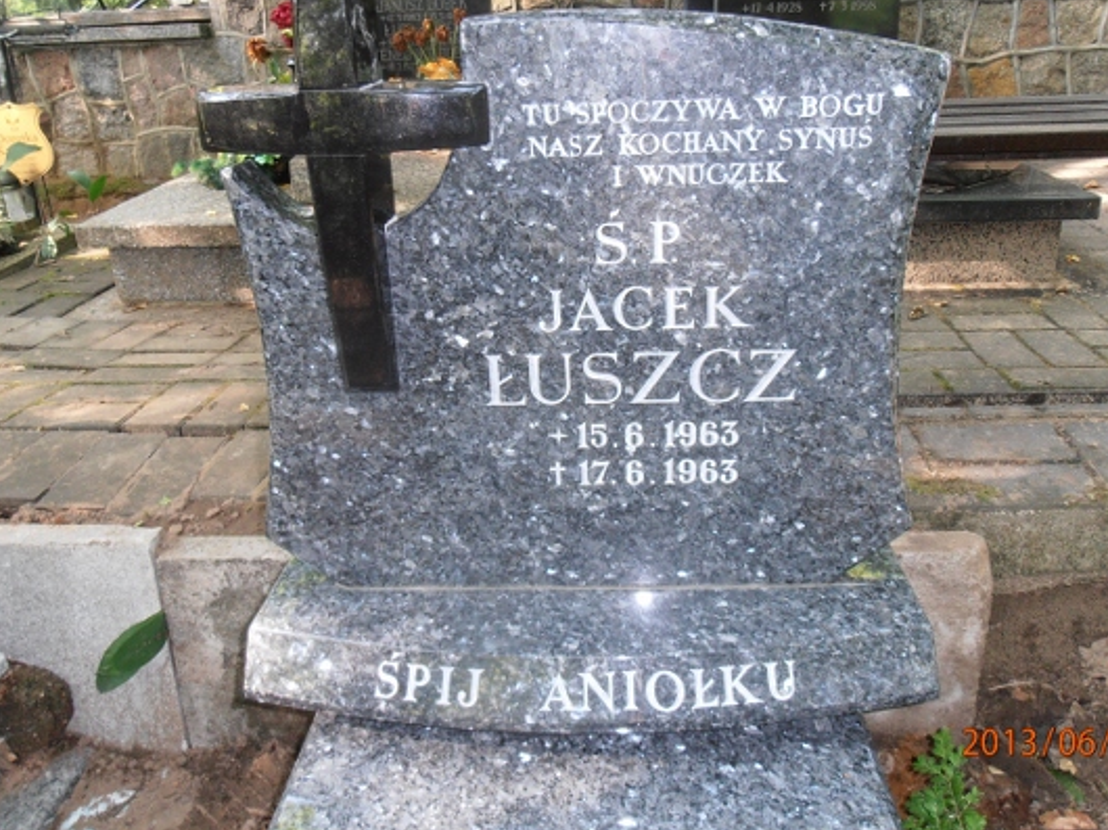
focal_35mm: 29
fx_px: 928
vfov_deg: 48.0
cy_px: 347
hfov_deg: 61.7
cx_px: 567
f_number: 3
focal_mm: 4.2
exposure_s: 1/30
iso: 125
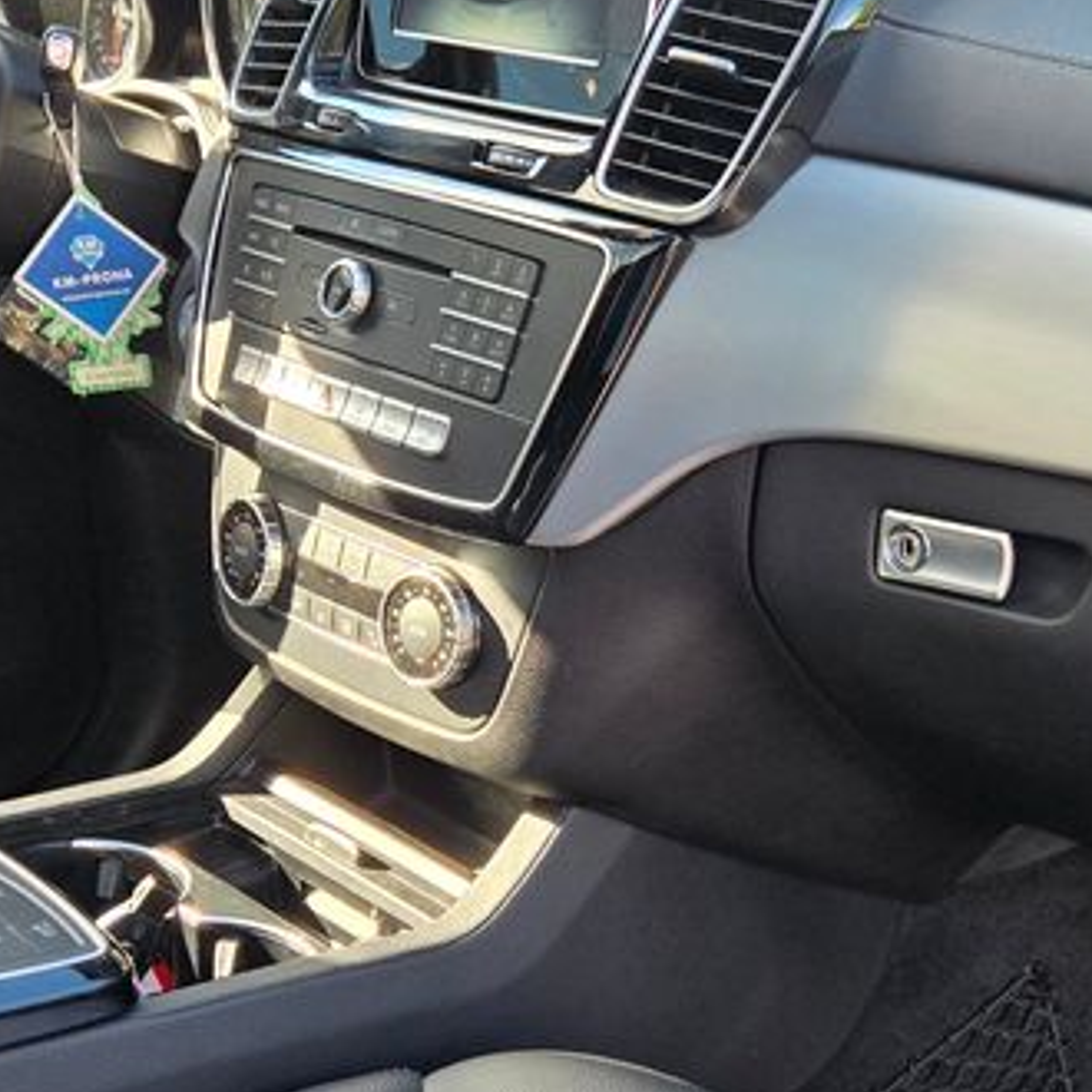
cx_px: 599
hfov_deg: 27.3
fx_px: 2248
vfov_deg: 27.1
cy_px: 741
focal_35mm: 63
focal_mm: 5.4
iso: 160
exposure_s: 1/508
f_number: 1.8
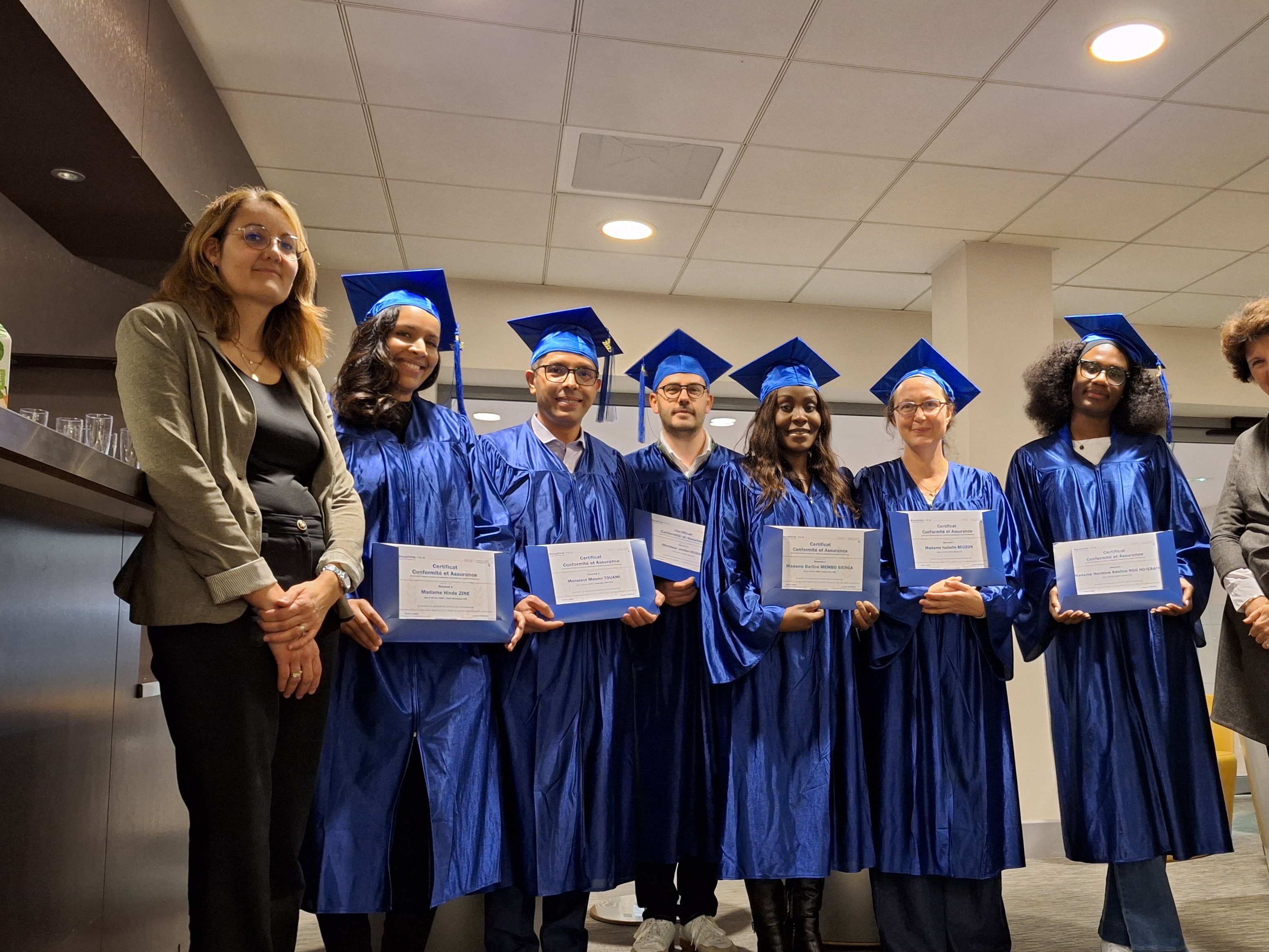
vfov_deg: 46.8
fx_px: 1100
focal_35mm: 30
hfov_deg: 59.3
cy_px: 490
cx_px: 783
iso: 400
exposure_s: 1/20
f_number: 1.8
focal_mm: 5.54
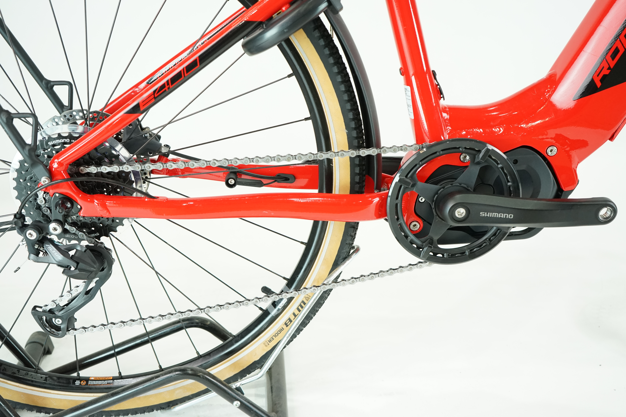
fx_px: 661
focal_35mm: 38
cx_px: 313
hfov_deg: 50.7
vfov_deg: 35.1
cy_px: 208
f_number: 5
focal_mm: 38
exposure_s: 1/200
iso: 2500
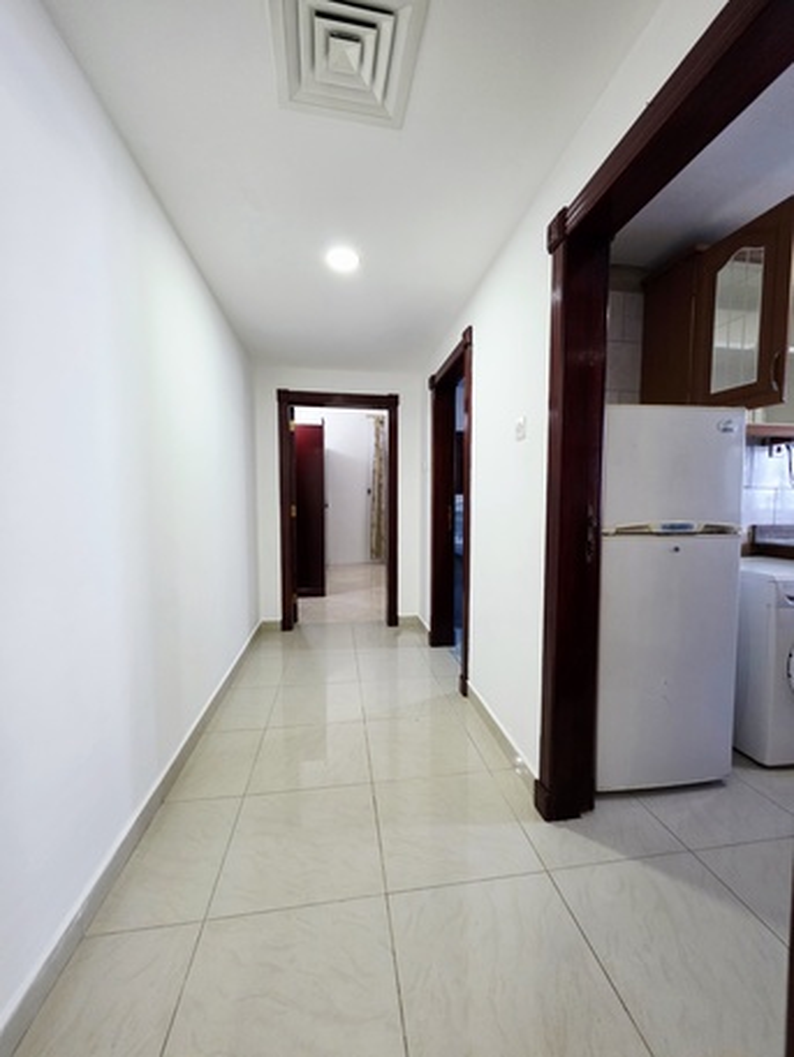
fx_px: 397
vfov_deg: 106.2
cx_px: 397
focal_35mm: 13
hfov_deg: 89.9
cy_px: 528
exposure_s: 1/101
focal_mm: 2.2
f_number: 1.9
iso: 320
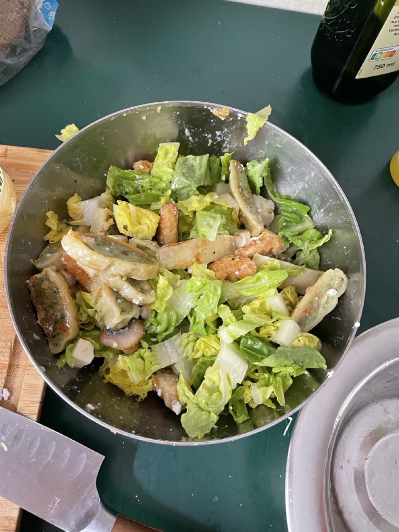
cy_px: 266
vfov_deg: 67.3
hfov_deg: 53.1
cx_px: 200
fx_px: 400
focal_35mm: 26
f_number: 1.6
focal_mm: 4.2
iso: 640
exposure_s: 1/40
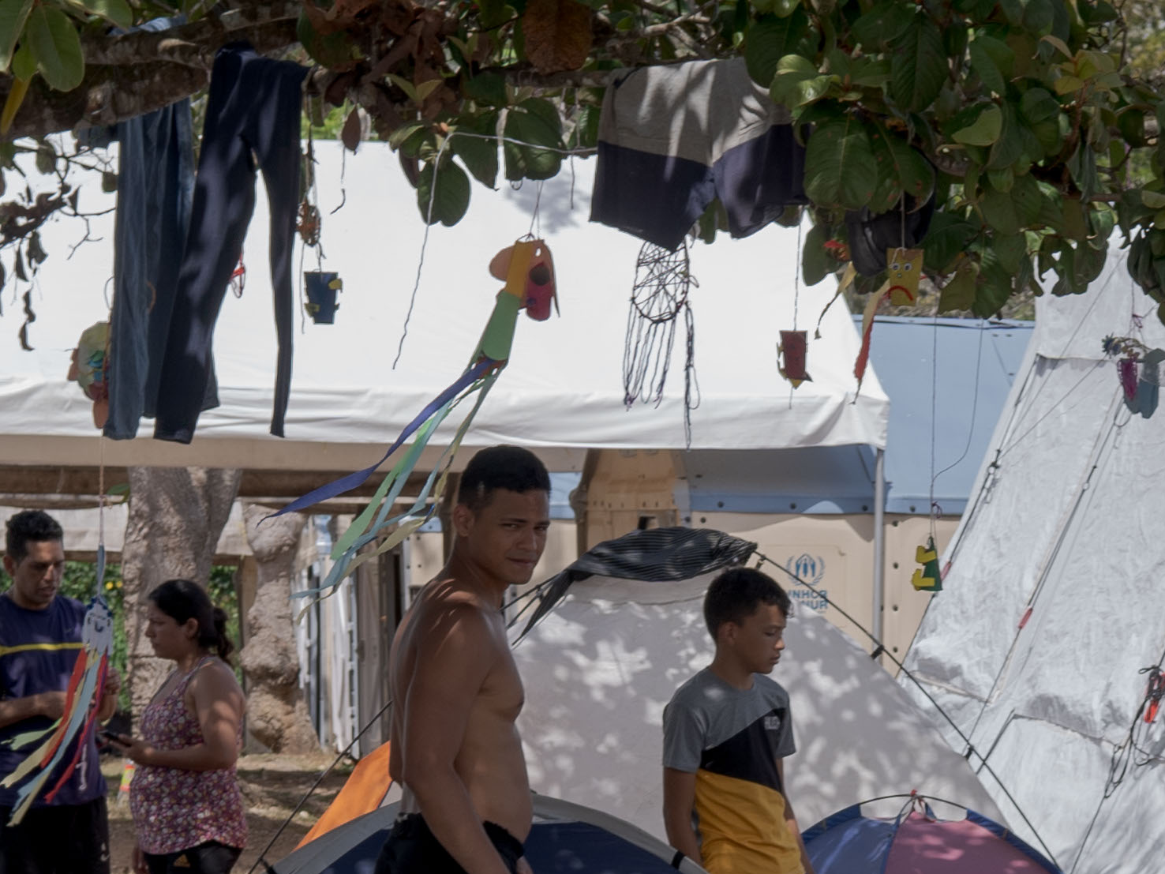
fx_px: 4543
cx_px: 1030
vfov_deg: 10.7
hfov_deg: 14.5
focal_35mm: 135
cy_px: 1218
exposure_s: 1/250
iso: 100
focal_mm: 35
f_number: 7.1
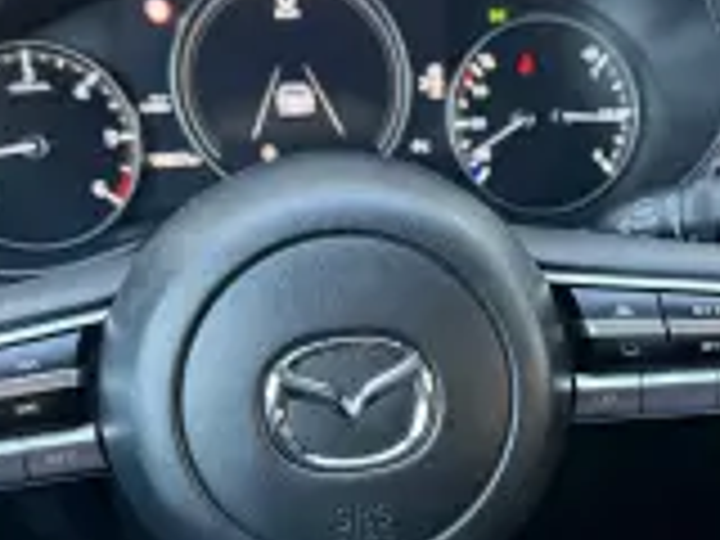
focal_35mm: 54
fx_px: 1123
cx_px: 472
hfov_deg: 35.2
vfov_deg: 26.9
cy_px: 356
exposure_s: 1/56
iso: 640
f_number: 1.78
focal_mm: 6.76
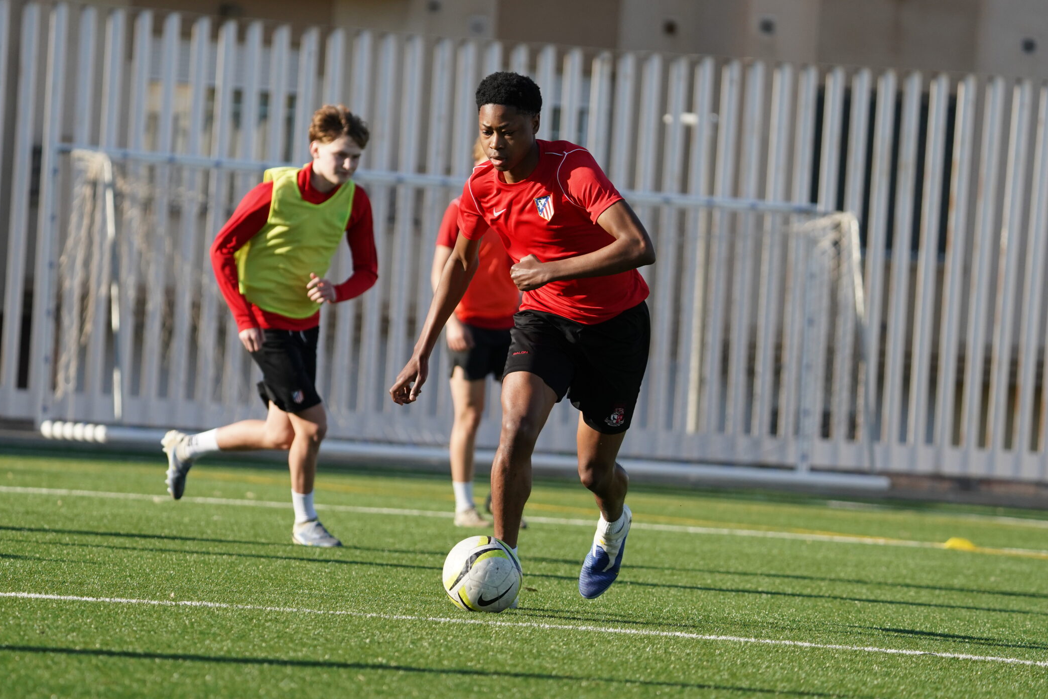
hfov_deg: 6.4
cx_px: 510
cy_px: 356
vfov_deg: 4.3
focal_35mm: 320
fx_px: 9315
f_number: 5.6
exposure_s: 1/2500
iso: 1000
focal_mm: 261
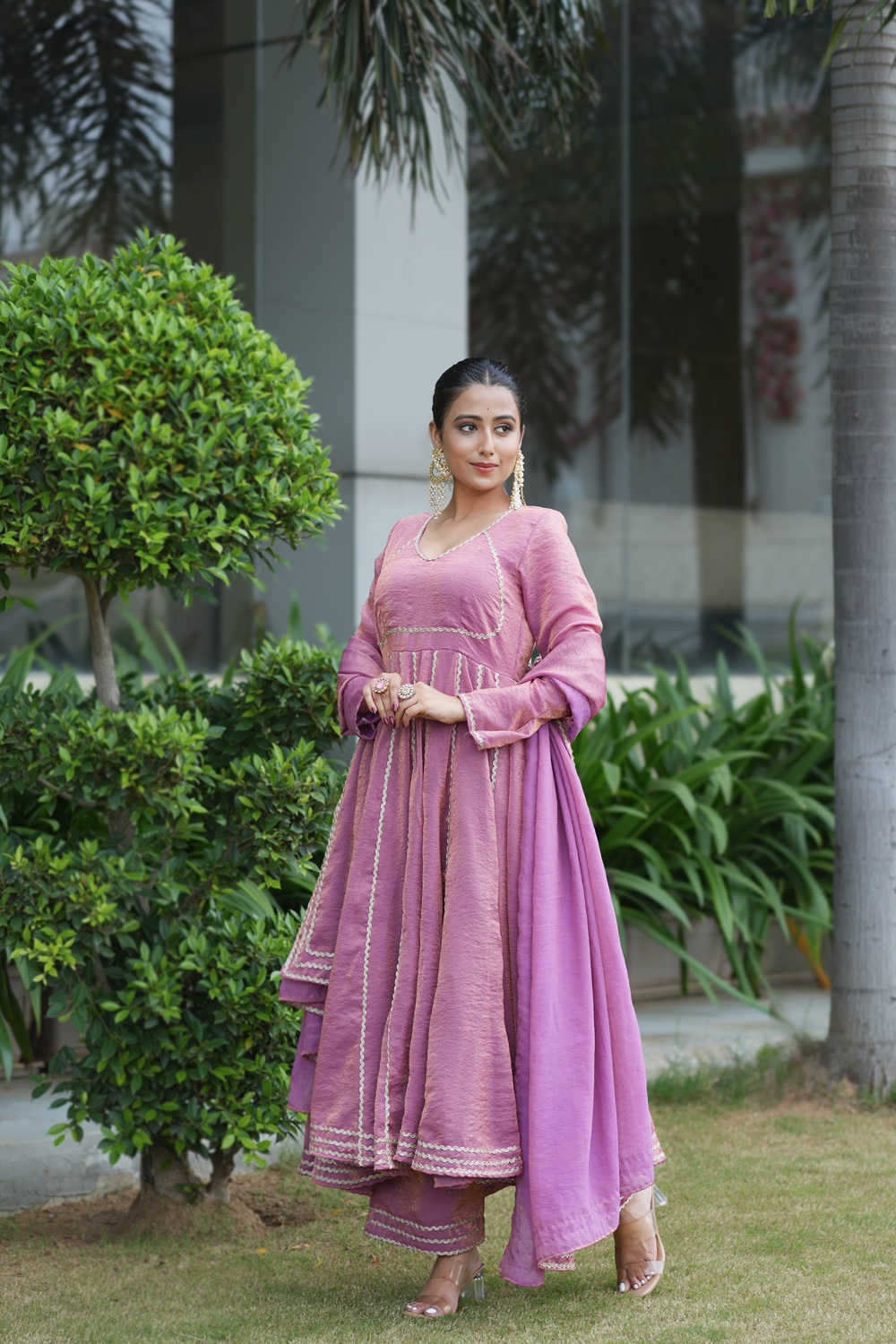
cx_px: 448
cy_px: 672
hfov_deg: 16.7
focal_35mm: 82
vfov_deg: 24.8
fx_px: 3061
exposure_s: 1/640
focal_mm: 55
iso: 160
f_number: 2.8
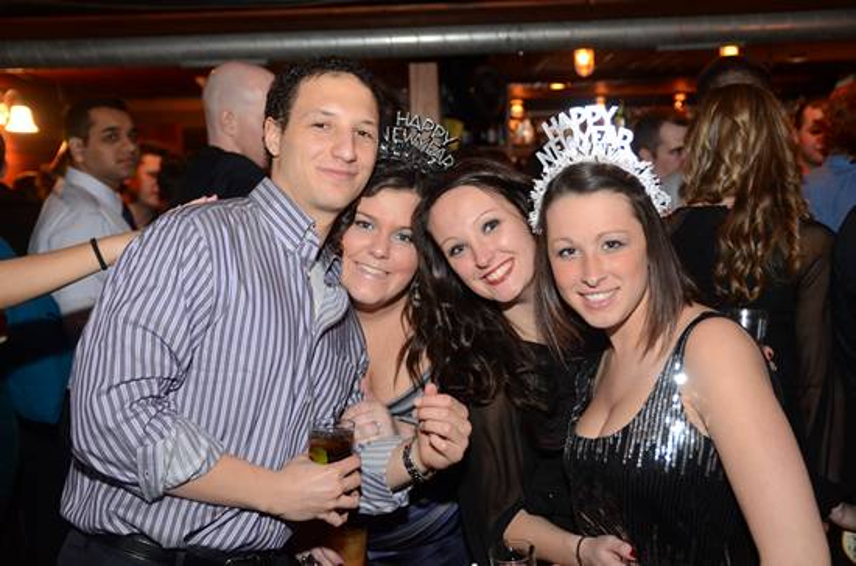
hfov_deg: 48.0
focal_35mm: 40
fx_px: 961
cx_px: 428
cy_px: 283
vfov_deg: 32.9
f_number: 2.8
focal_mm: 27
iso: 1250
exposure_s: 1/40
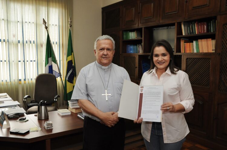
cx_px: 114
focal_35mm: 33
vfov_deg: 39.9
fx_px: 208
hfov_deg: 57.3
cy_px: 75
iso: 800
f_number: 5.6
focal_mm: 22
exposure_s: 1/125
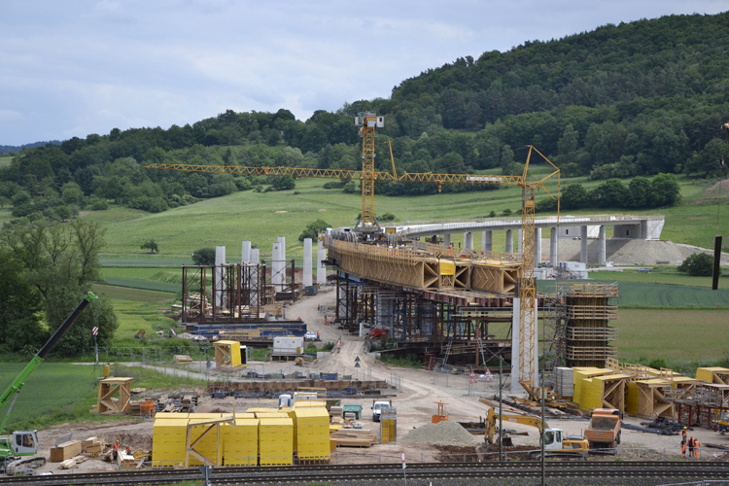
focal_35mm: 78
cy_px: 243
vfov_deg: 17.5
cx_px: 364
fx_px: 1579
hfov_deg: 26.0
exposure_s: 1/1250
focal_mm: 52
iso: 400
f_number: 5.6
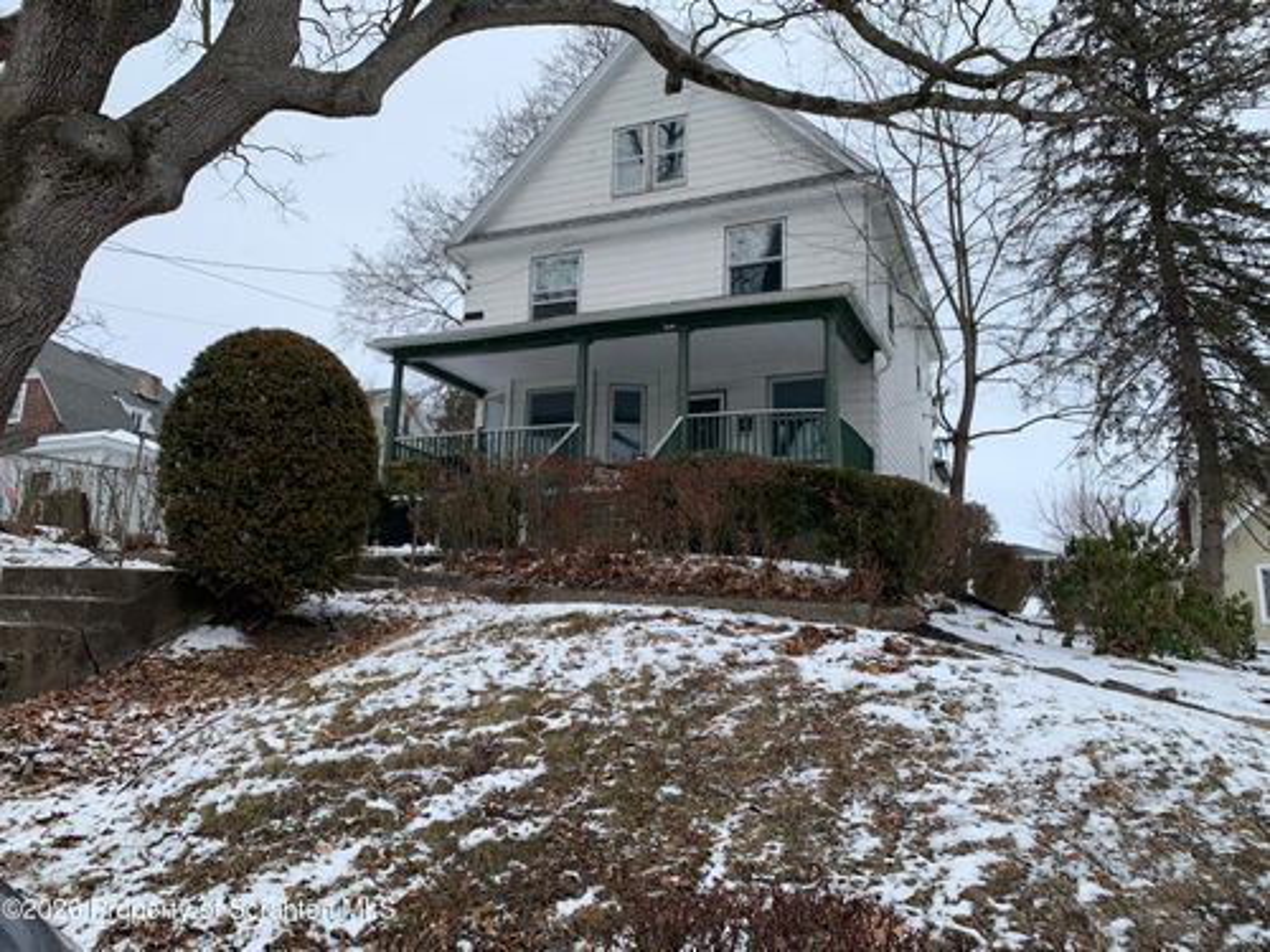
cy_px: 476
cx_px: 635
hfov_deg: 67.3
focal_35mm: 26
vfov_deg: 53.1
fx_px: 954
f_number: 1.8
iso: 25
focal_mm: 4.25
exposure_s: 1/732
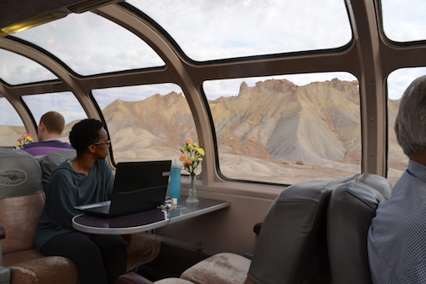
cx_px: 213
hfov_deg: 67.4
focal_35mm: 27
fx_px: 319
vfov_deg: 47.9
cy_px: 142
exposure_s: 1/60
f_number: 18
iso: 1600
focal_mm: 18
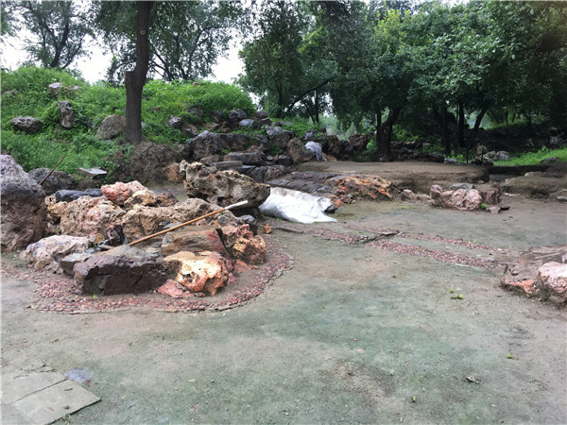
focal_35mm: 29
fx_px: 475
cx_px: 284
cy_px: 212
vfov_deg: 48.2
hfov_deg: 61.7
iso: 40
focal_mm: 4.15
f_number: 2.2
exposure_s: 1/100
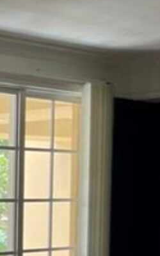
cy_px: 270
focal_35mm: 113
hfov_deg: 10.7
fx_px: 788
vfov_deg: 17.9
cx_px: -143
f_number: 1.6
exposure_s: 1/120
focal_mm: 5.1
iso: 50
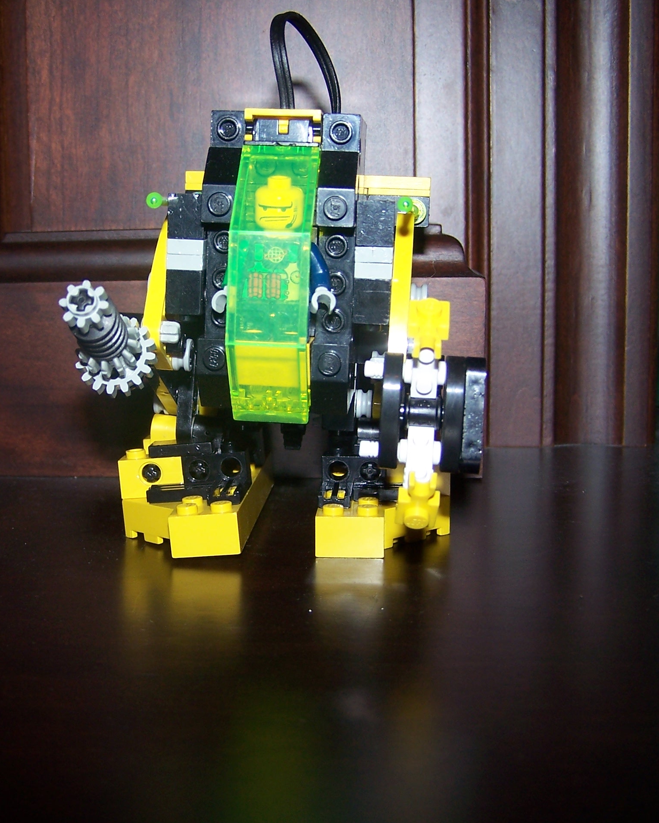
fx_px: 1219
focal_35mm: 50
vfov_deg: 37.3
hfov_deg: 30.2
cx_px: 276
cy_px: 411
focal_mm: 6.3
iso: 80
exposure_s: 1/60
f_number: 2.8
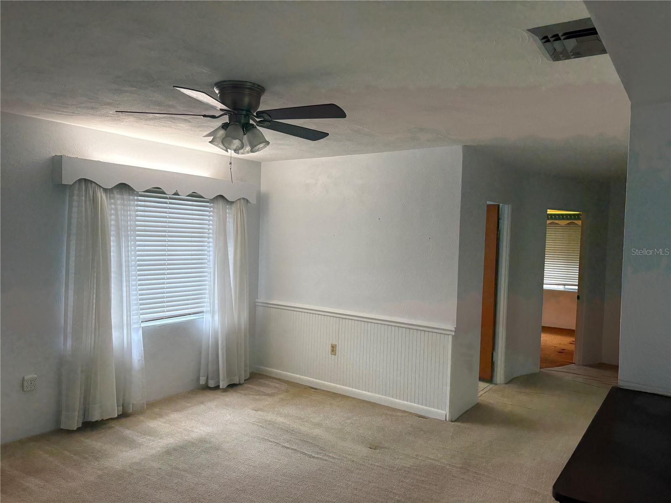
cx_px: 336
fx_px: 504
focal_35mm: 26
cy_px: 252
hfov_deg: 67.3
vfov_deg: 53.1
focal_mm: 5.96
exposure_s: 1/231
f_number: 1.6
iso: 100
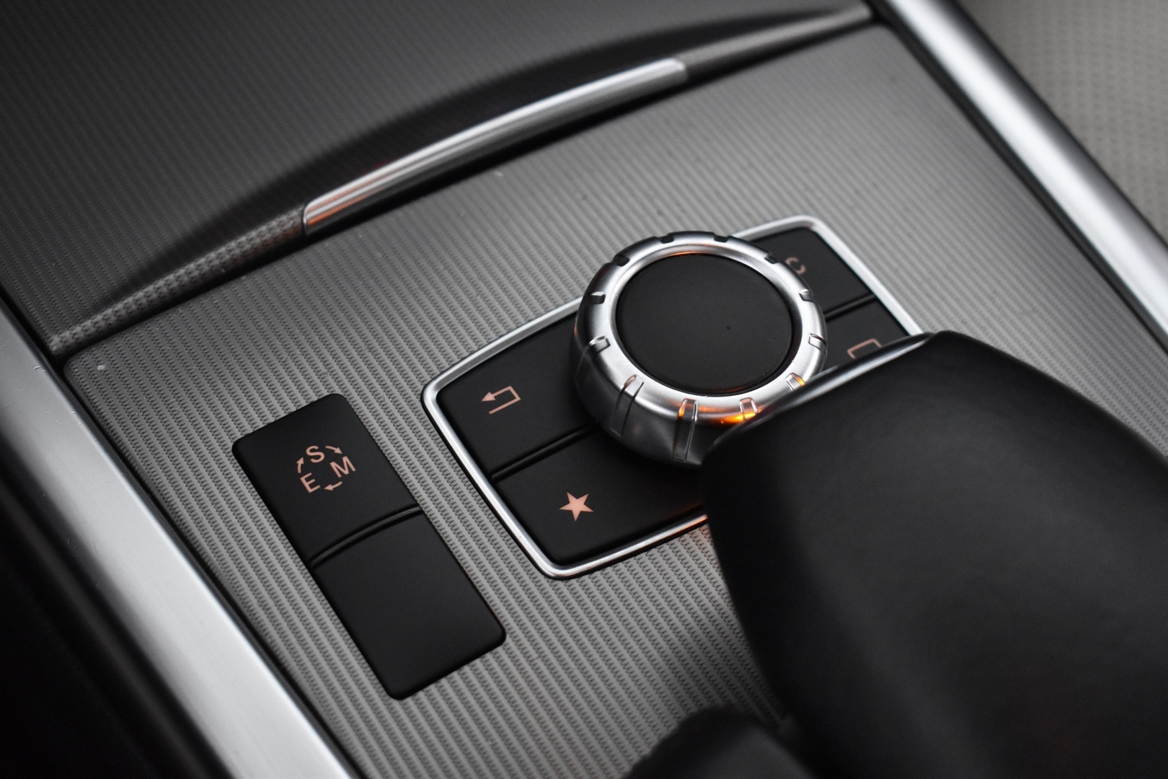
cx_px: 584
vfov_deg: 22.6
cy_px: 390
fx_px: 1947
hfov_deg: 33.4
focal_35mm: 60
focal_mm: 40
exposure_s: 1/60
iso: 3200
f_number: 5
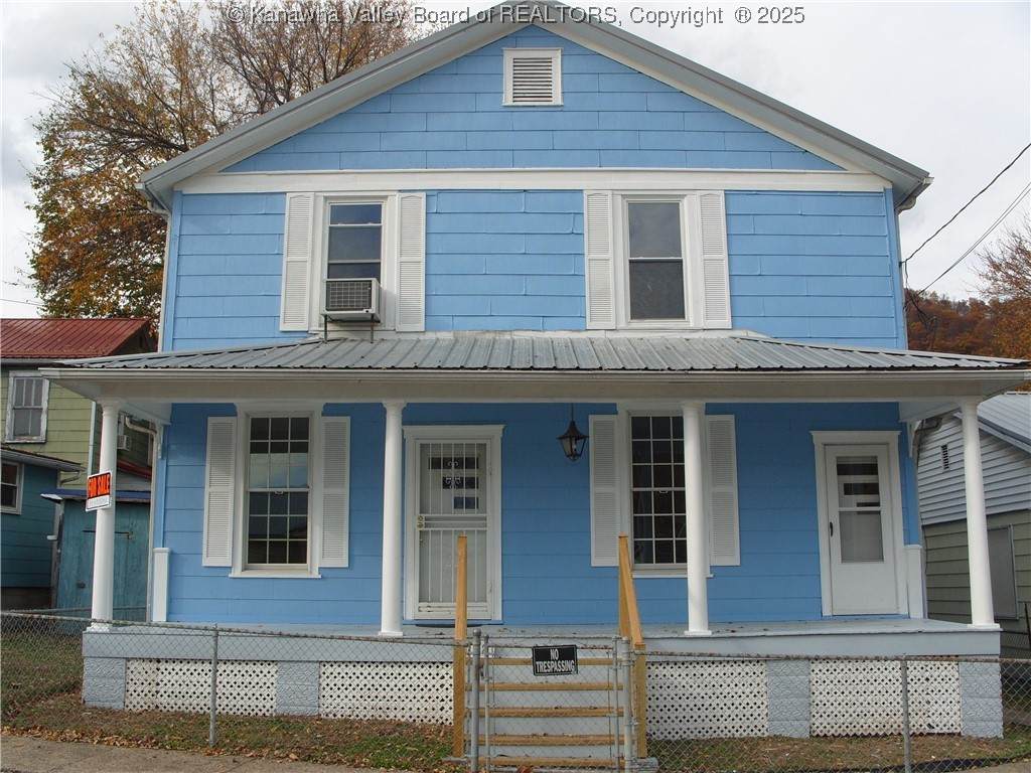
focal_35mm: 35
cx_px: 516
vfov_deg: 40.7
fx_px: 1042
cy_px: 386
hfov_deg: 52.6
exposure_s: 1/350
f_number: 5.7
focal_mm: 7.8
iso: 80
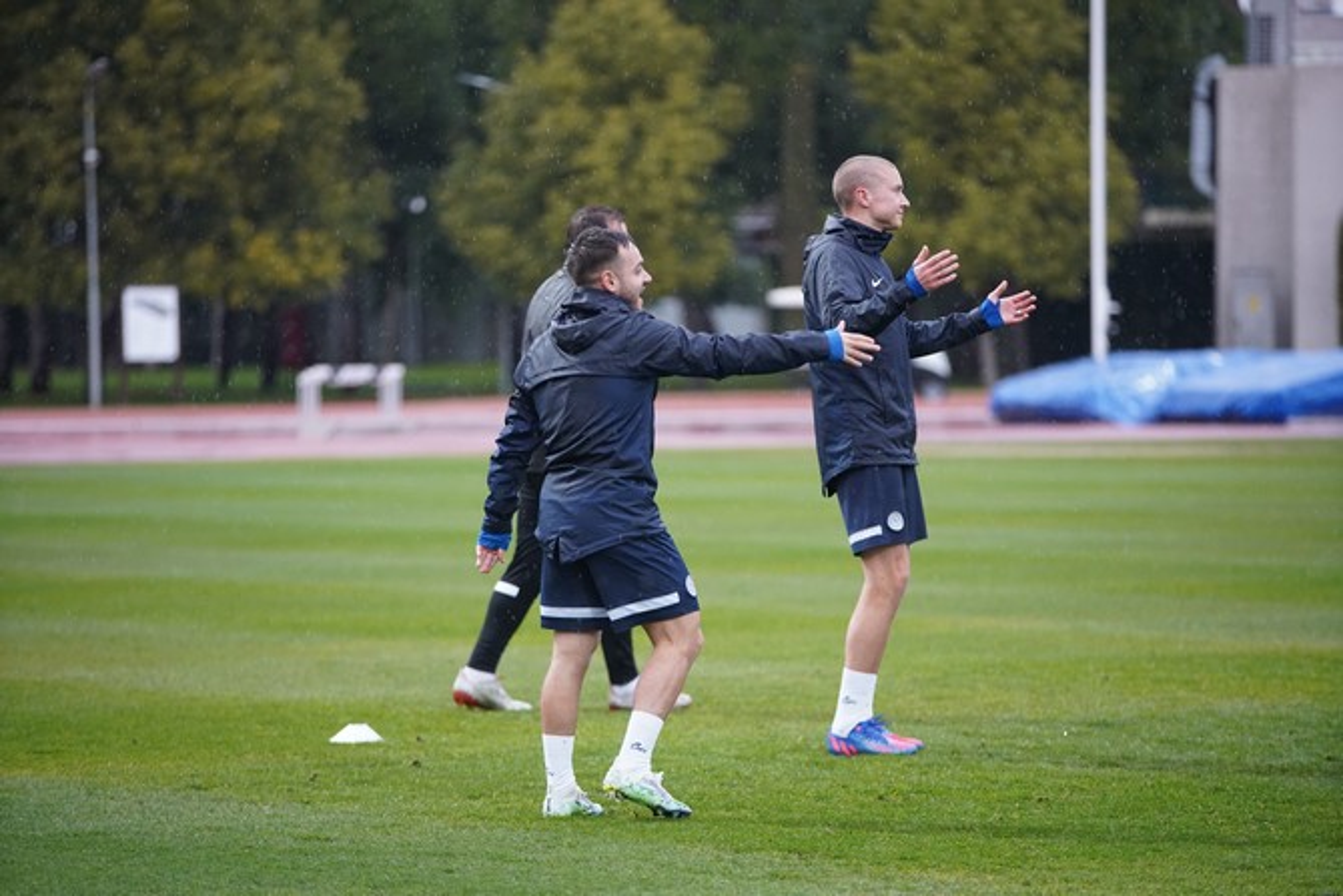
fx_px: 6268
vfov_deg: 8.2
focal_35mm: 168
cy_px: 448
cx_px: 672
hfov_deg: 12.2
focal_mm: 168
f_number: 2.8
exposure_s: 1/640
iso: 3200
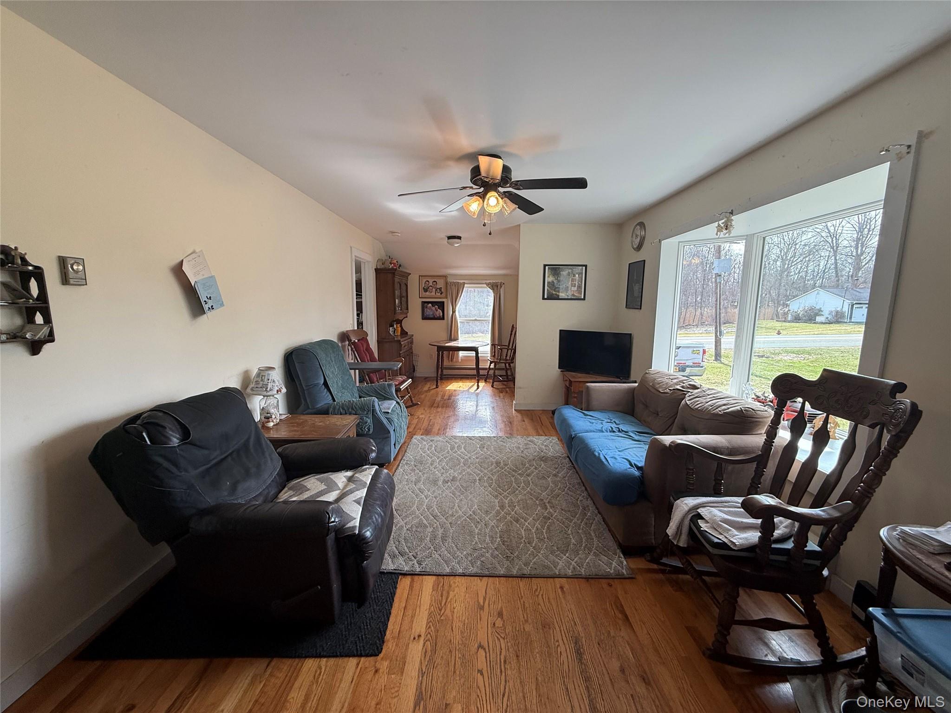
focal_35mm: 14
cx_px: 476
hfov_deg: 102.1
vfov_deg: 85.7
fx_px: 385
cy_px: 356
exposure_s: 1/120
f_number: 2.2
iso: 100
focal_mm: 2.22
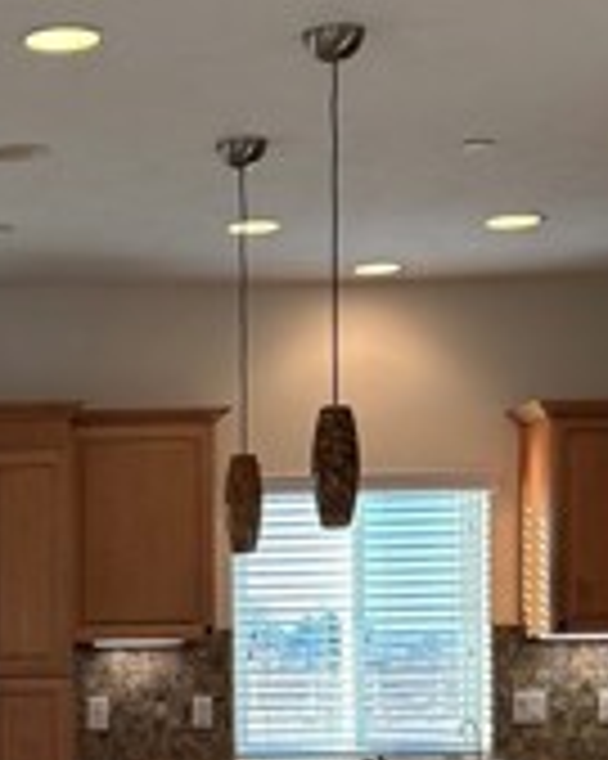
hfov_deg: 15.3
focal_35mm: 96
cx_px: -185
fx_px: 2161
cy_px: 684
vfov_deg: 19.6
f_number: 1.5
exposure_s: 1/139
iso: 64
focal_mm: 5.7
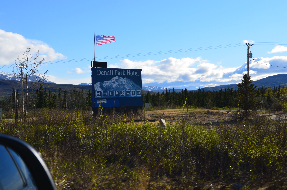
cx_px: 144
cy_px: 95
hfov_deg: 35.1
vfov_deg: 23.7
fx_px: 453
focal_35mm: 57
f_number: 11
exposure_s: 1/160
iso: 100
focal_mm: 38
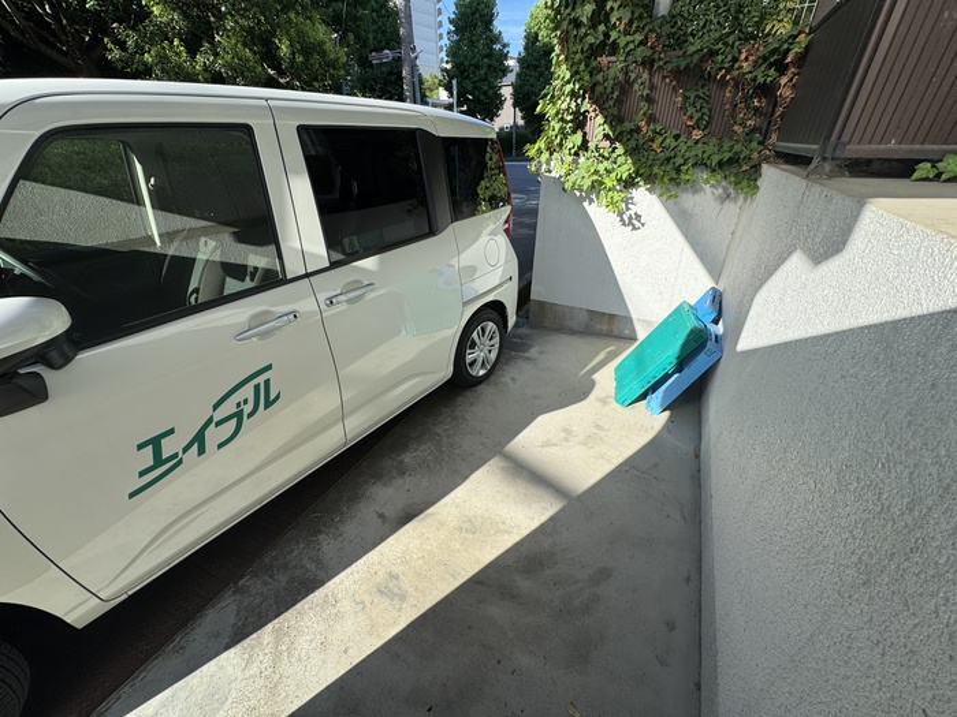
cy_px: 358
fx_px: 387
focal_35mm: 14
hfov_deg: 102.1
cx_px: 478
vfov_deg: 85.7
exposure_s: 1/821
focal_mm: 2.22
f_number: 2.2
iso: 50
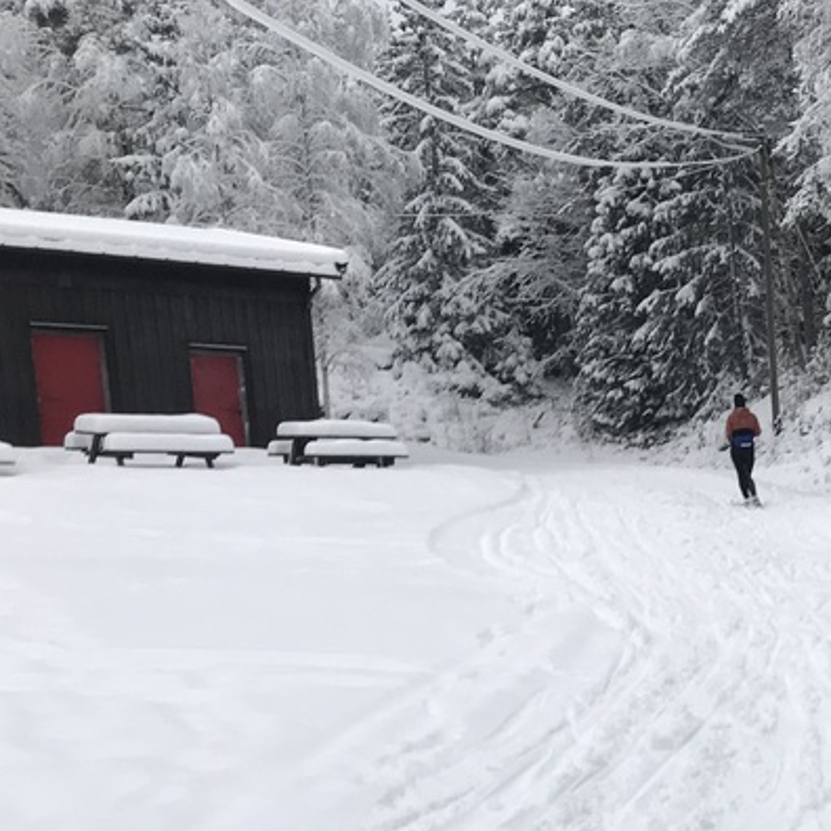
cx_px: 1051
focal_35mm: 64
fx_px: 1738
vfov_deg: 26.0
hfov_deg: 23.9
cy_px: 743
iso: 25
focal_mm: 3.99
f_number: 1.8
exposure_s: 1/100
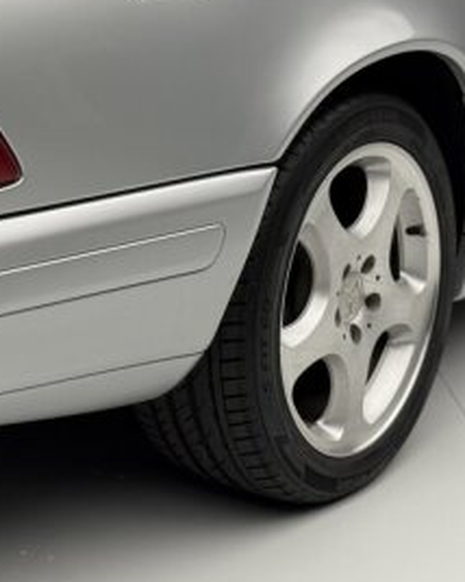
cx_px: -189
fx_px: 1929
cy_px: 111
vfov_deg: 17.0
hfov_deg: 13.1
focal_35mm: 112
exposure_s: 1/89
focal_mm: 6.76
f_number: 1.78
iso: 100
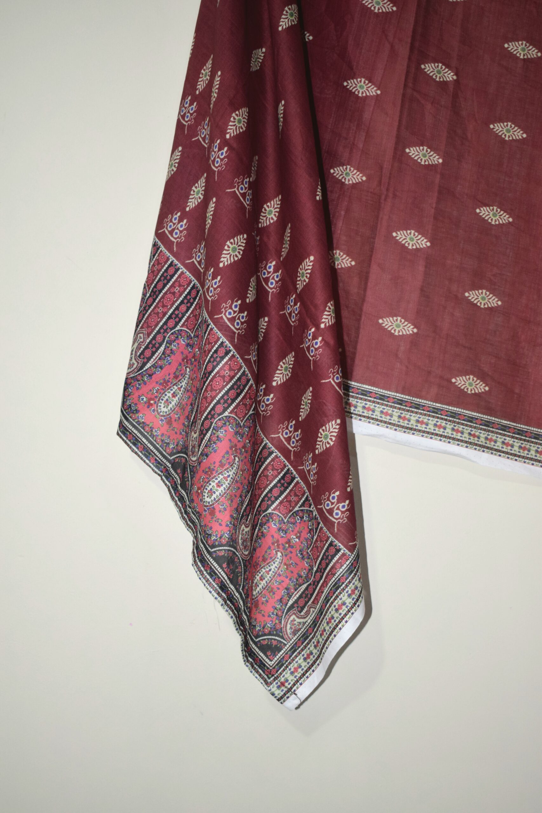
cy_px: 406
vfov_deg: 38.9
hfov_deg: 26.5
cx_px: 271
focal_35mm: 51
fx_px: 1152
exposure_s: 1/100
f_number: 5
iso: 800
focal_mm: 34
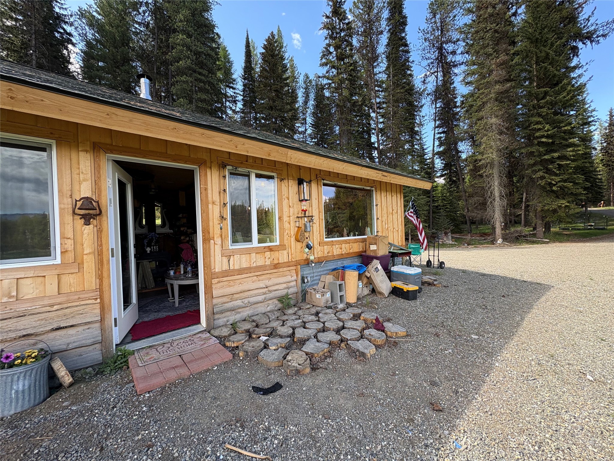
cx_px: 307
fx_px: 248
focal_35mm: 14
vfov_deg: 85.7
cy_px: 230
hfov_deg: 102.1
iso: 40
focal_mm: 2.22
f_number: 2.2
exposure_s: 1/306
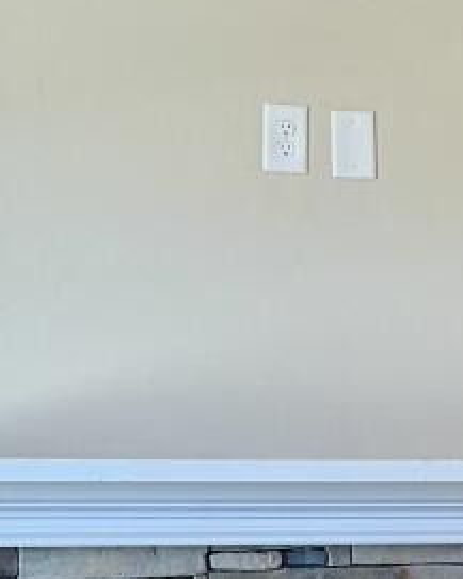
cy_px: 538
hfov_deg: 8.7
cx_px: 730
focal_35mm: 173
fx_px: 2962
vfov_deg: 11.1
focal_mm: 6.76
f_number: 1.78
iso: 125
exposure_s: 1/120
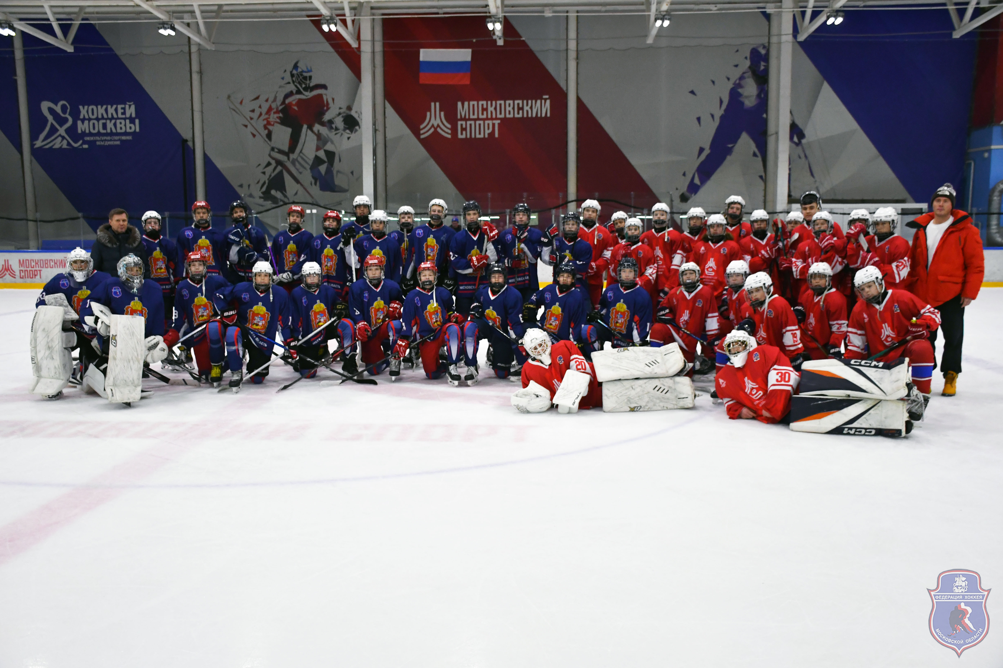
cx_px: 502
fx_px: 947
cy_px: 334
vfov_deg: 38.9
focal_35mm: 34
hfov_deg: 55.8
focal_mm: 23
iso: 1600
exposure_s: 1/750
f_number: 3.8
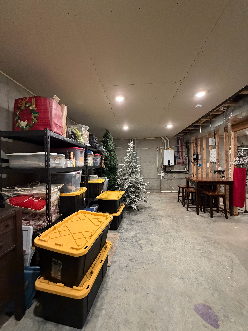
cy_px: 166
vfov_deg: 102.1
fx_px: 134
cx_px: 124
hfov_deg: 85.7
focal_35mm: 14
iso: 640
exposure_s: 1/60
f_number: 2.2
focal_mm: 2.22
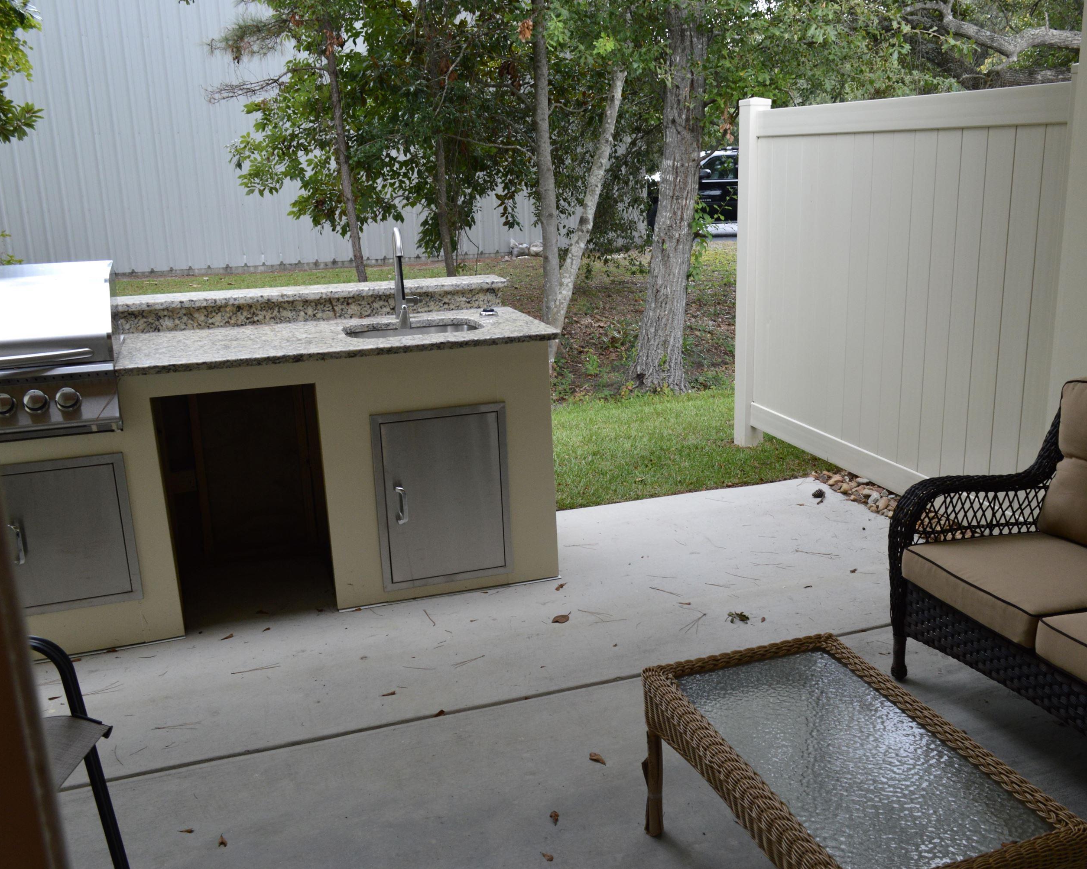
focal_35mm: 31
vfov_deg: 47.1
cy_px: 428
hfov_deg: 57.0
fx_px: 997
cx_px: 609
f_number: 5
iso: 400
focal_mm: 18
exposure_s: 1/100
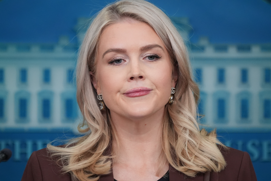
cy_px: 90
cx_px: 136
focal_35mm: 600
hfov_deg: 3.4
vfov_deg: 2.3
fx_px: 4521
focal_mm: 400
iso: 3200
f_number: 5.6
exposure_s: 1/320
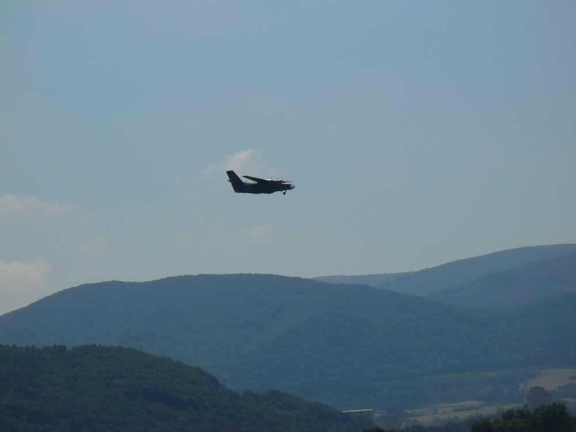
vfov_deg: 7.5
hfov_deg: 10.0
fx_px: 3278
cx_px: 288
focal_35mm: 197
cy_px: 216
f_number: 8.8
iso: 64
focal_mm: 32.5
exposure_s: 1/640
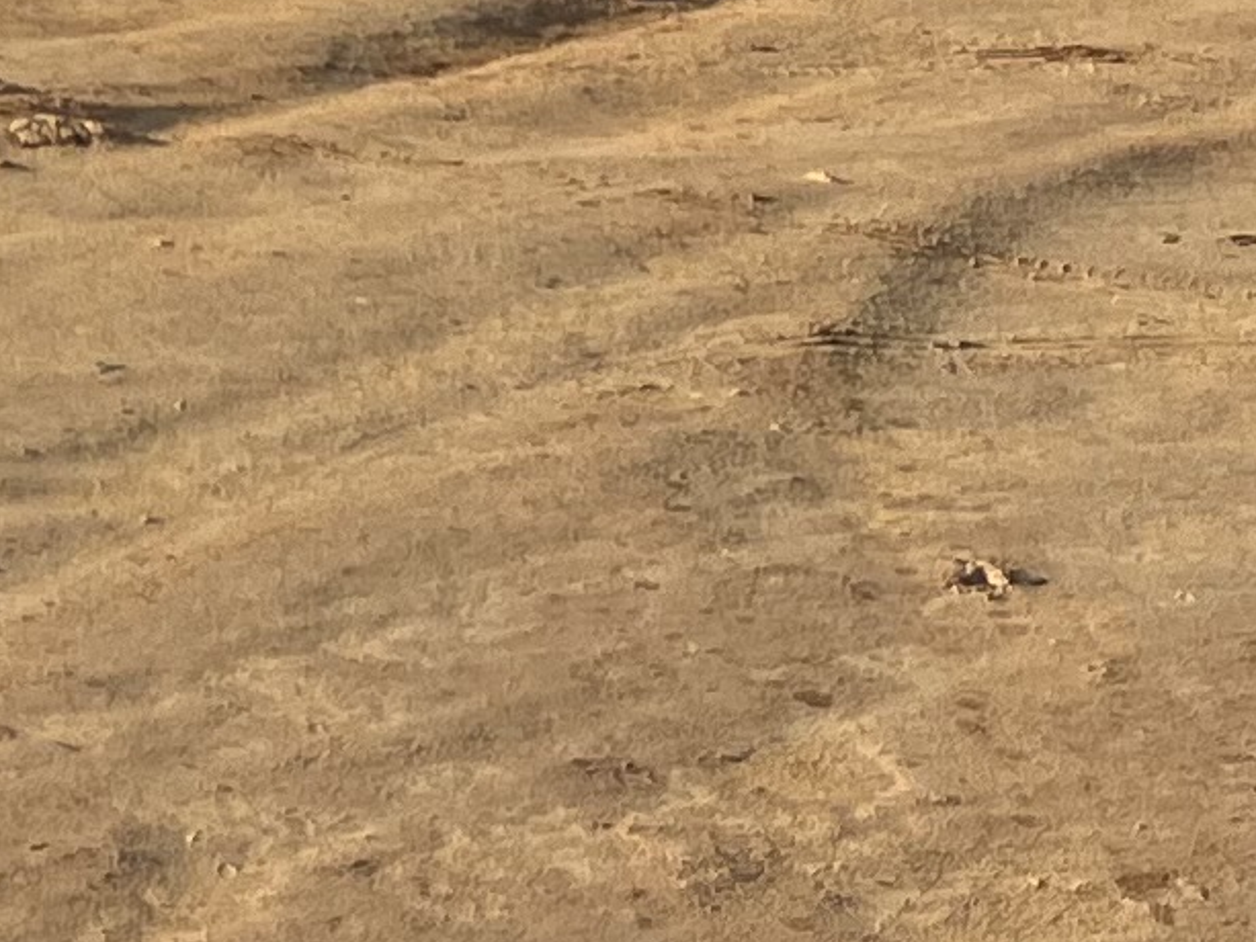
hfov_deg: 10.8
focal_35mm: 171
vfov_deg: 7.7
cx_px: -1039
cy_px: -1716
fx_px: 6206
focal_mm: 5.7
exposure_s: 1/3704
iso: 50
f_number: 1.5
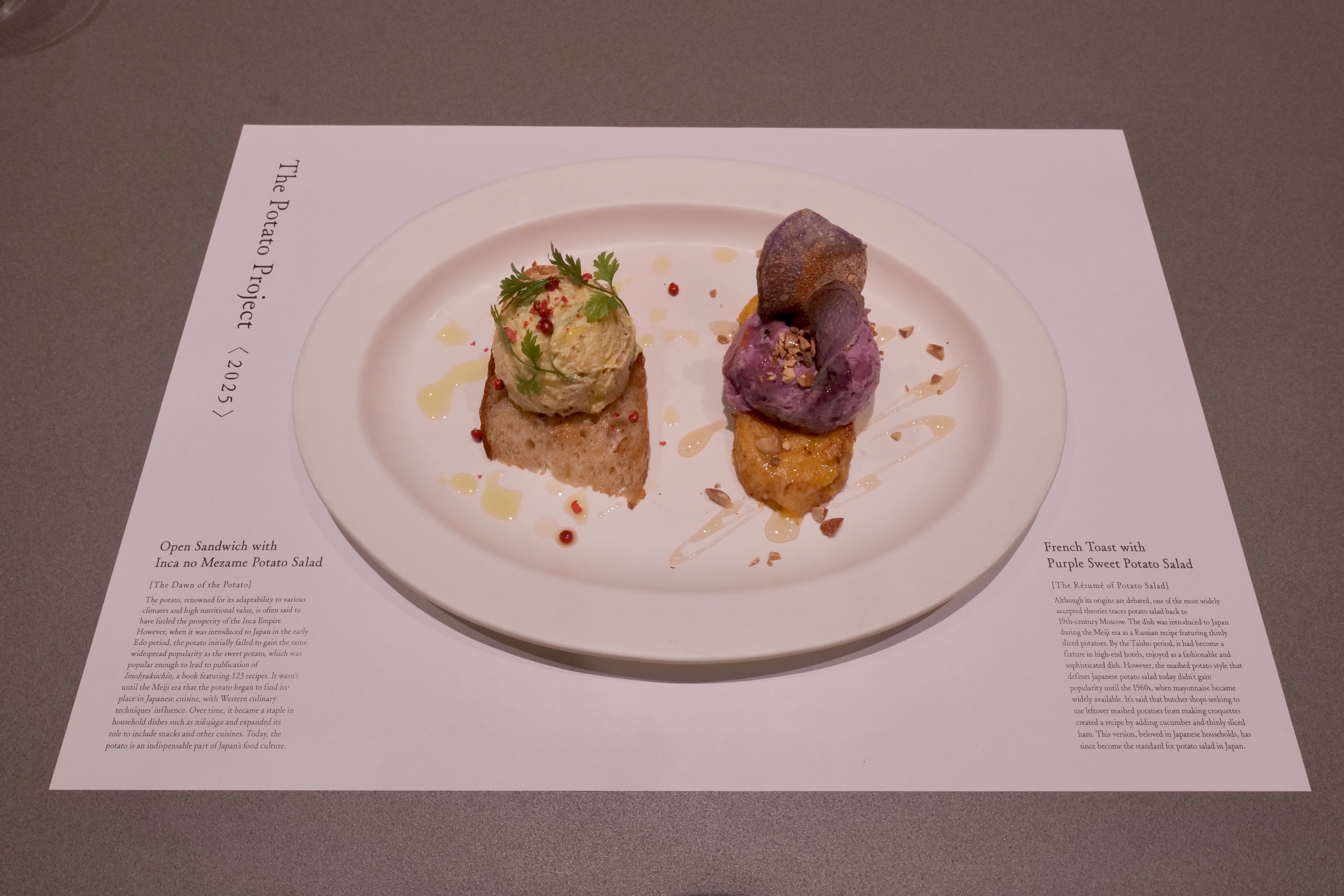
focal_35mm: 24
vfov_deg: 53.1
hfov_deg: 73.7
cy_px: 448
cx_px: 672
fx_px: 896
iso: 5000
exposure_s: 1/60
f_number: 14
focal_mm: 24
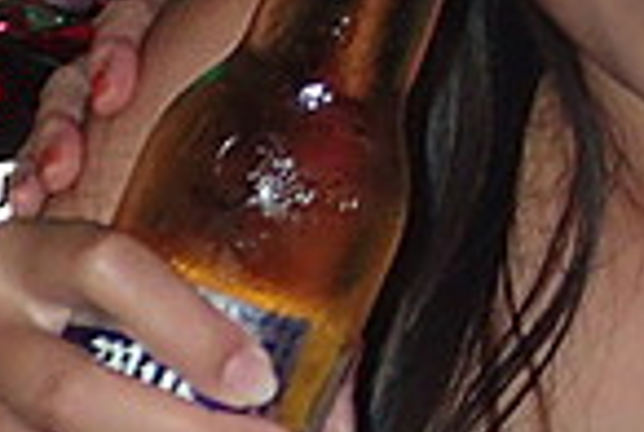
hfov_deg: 9.1
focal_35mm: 216
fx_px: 3872
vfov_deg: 6.4
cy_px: -62
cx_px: 1178
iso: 400
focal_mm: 6.86
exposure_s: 1/40
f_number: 2.7
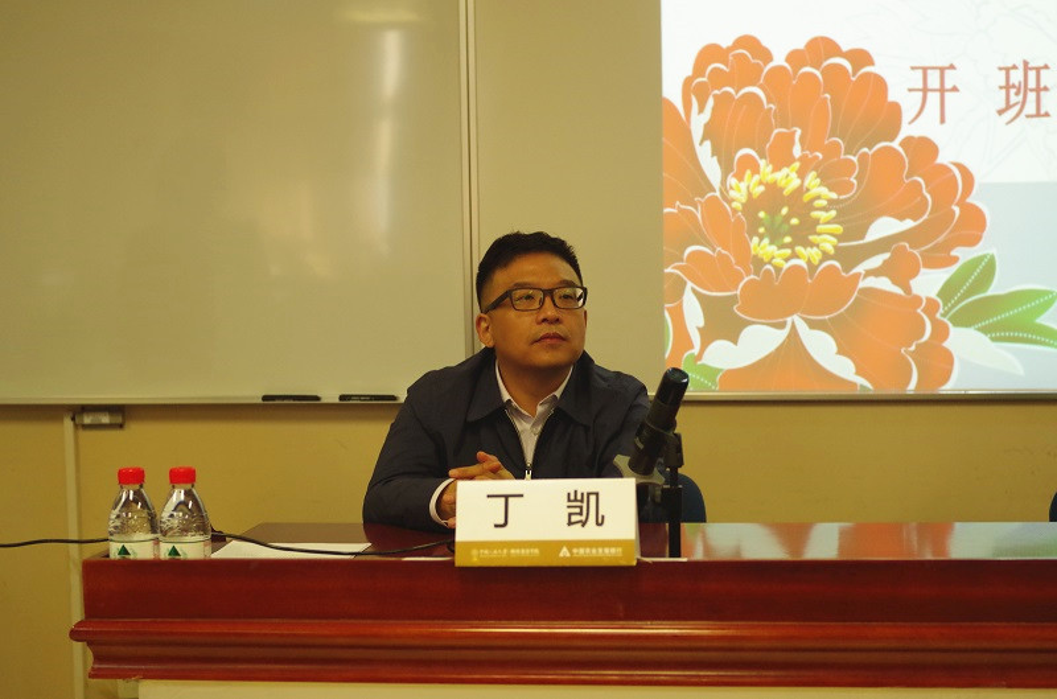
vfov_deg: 22.5
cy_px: 350
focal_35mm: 60
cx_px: 528
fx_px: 1757
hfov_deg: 33.5
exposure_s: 1/200
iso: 1600
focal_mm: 40
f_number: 4
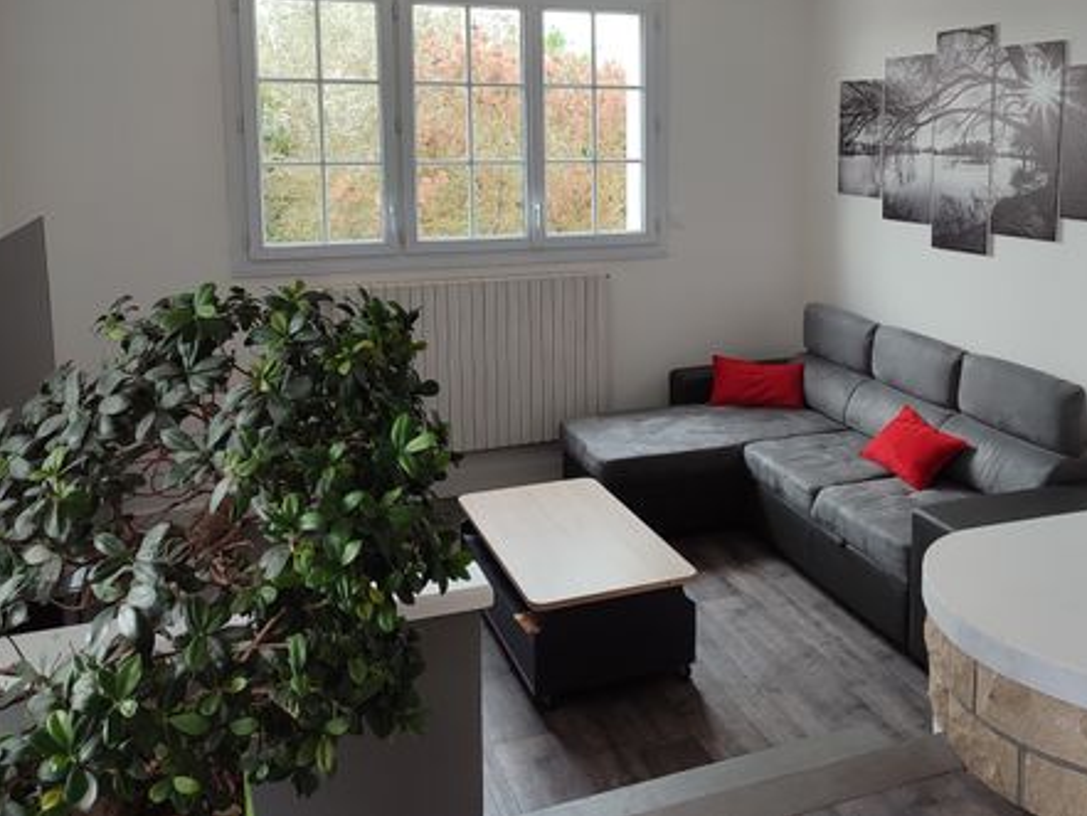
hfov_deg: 53.4
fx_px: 1068
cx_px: 675
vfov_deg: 41.2
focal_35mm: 34
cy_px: 264
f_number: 1.9
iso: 89
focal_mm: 6.04
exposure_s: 1/50
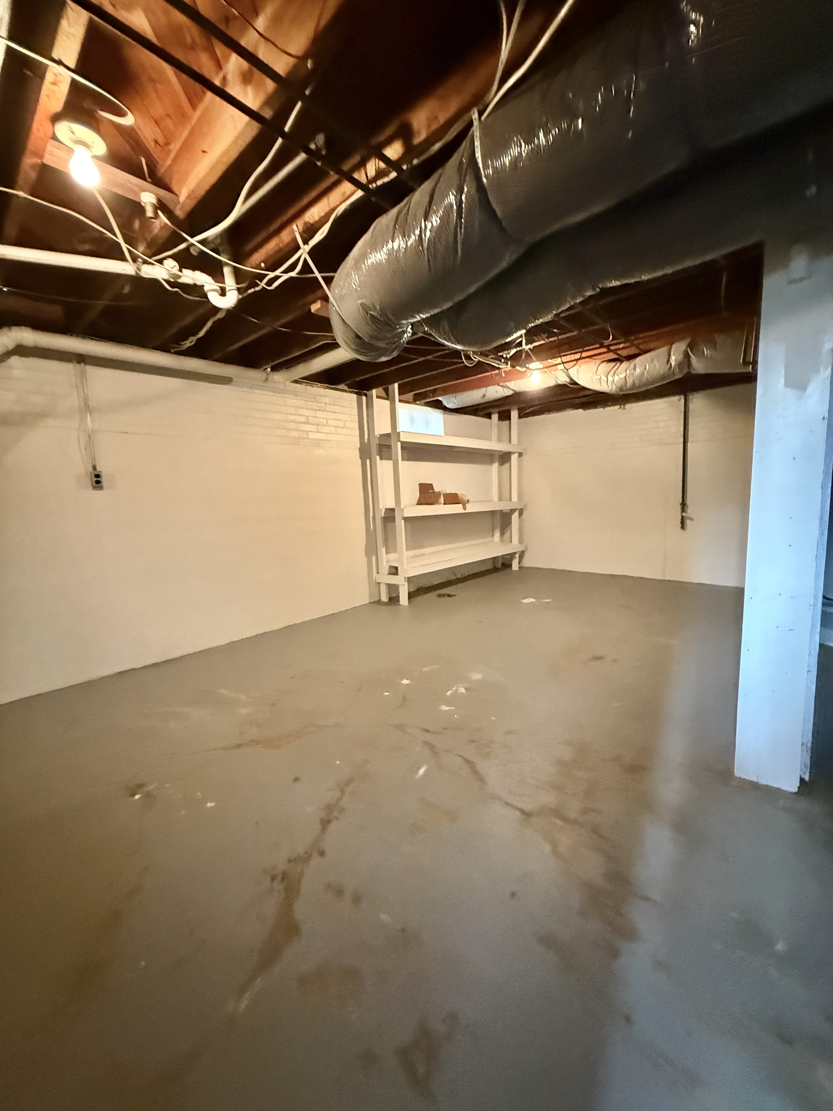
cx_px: 416
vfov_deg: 102.1
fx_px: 449
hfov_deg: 85.7
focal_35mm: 14
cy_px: 556
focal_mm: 2.22
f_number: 2.2
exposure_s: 1/60
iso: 1250
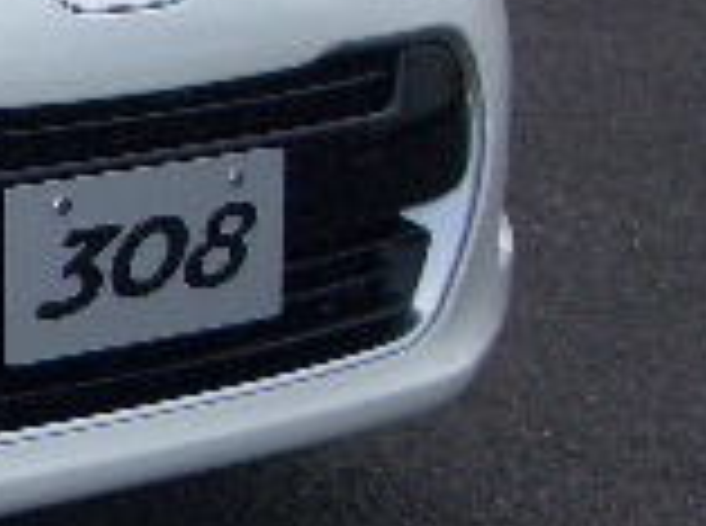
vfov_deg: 10.3
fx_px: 2910
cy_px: 144
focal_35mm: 143
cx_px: -535
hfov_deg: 12.7
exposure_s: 1/800
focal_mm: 5.8
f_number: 2.6
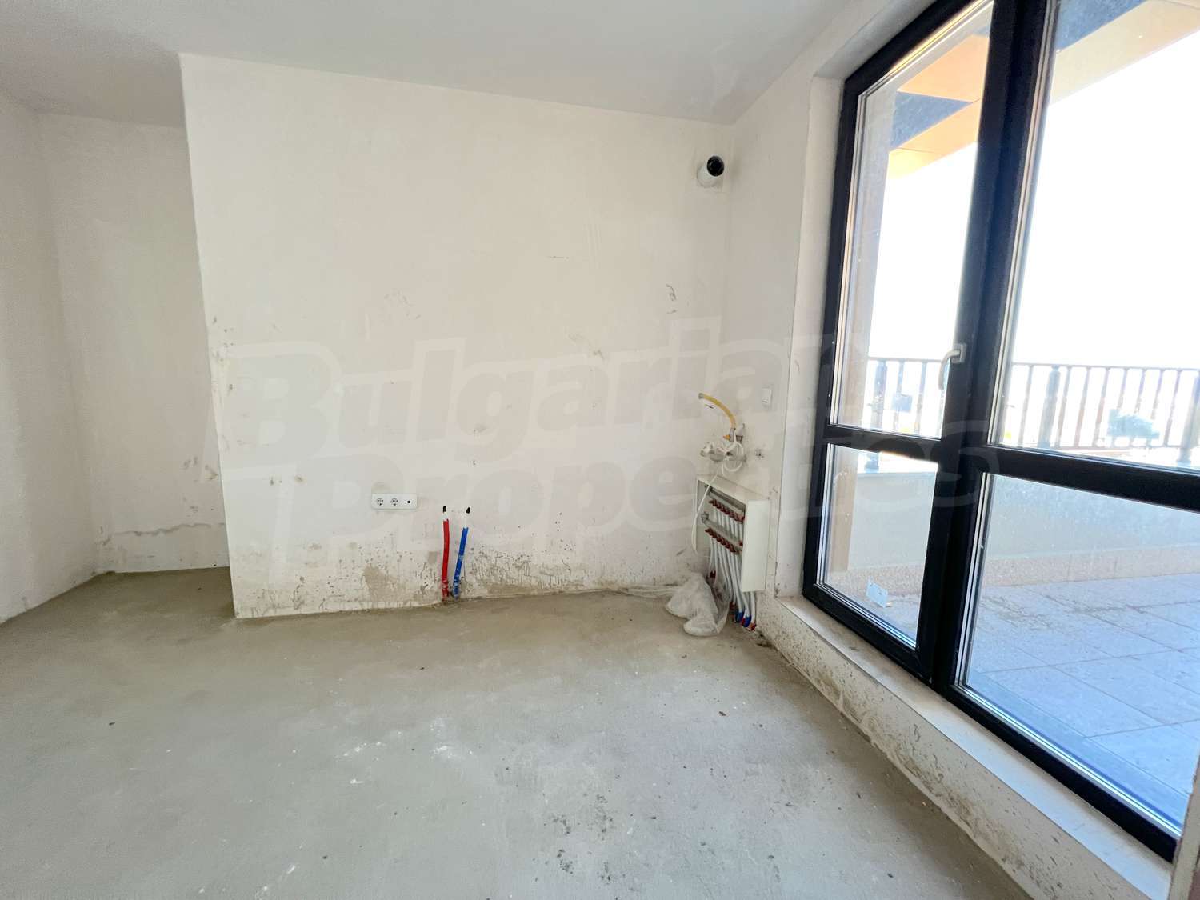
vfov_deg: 89.9
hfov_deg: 106.2
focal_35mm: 13
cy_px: 450
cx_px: 600
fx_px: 451
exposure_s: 1/104
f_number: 1.8
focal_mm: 1.57
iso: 250
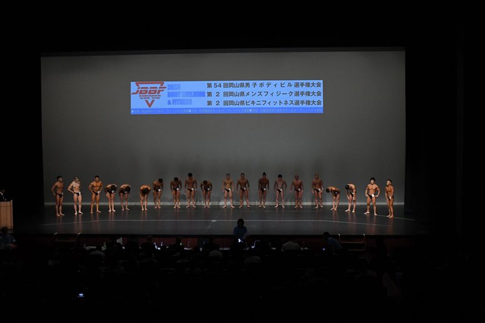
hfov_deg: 41.1
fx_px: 646
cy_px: 162
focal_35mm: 48
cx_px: 242
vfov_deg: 28.1
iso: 4000
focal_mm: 32
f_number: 5.6
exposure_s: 1/400
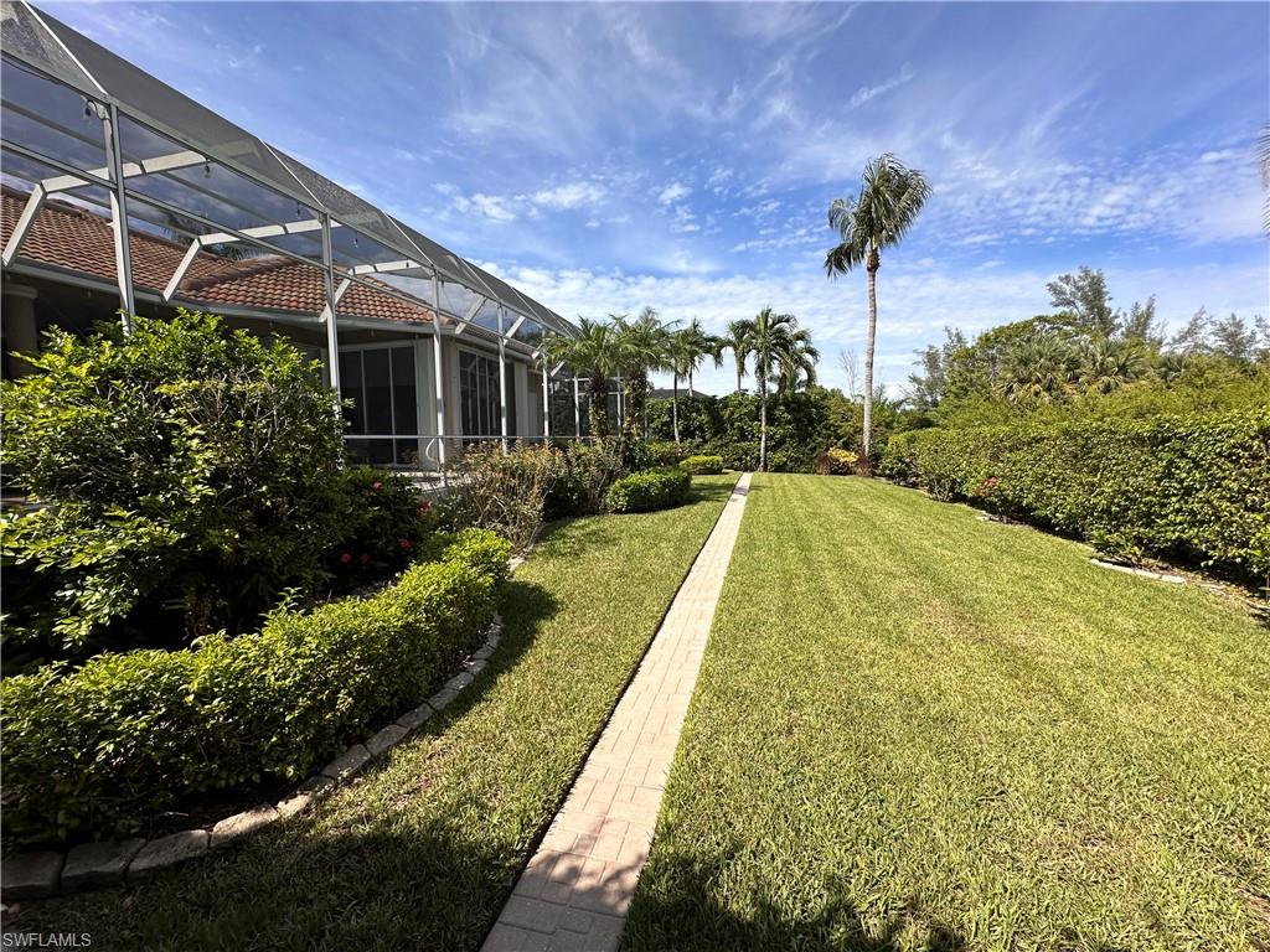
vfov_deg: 85.7
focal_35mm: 14
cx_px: 635
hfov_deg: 102.1
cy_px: 476
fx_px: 514
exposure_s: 1/1742
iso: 50
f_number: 2.2
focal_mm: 2.22
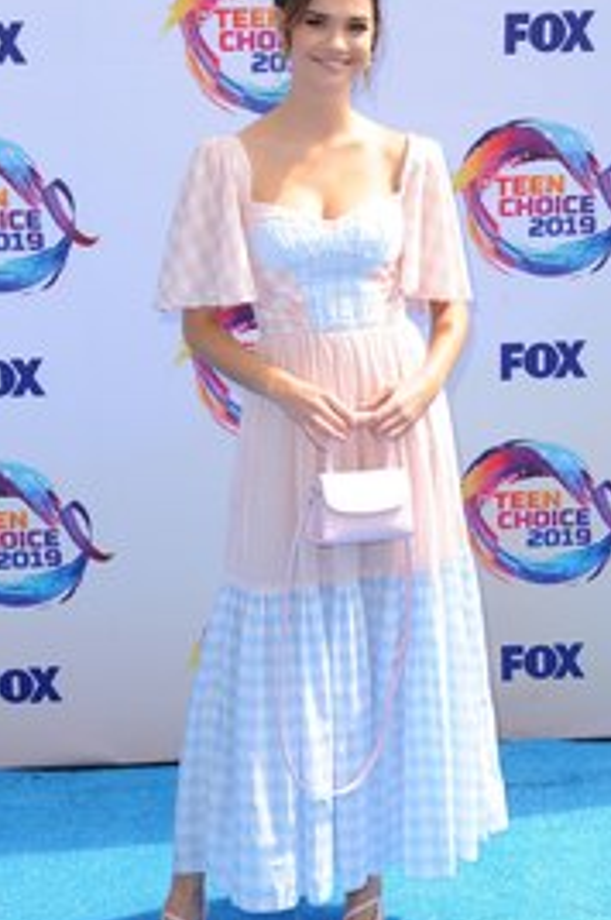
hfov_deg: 16.6
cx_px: 312
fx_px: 2093
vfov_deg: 24.8
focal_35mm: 82
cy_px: 395
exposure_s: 1/250
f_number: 9
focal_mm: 55
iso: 320
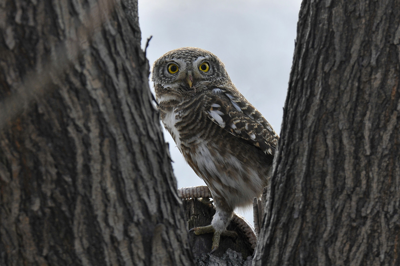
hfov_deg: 3.3
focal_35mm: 630
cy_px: 133
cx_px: 200
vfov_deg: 2.2
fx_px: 6991
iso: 200
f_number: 8
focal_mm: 420
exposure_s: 1/200
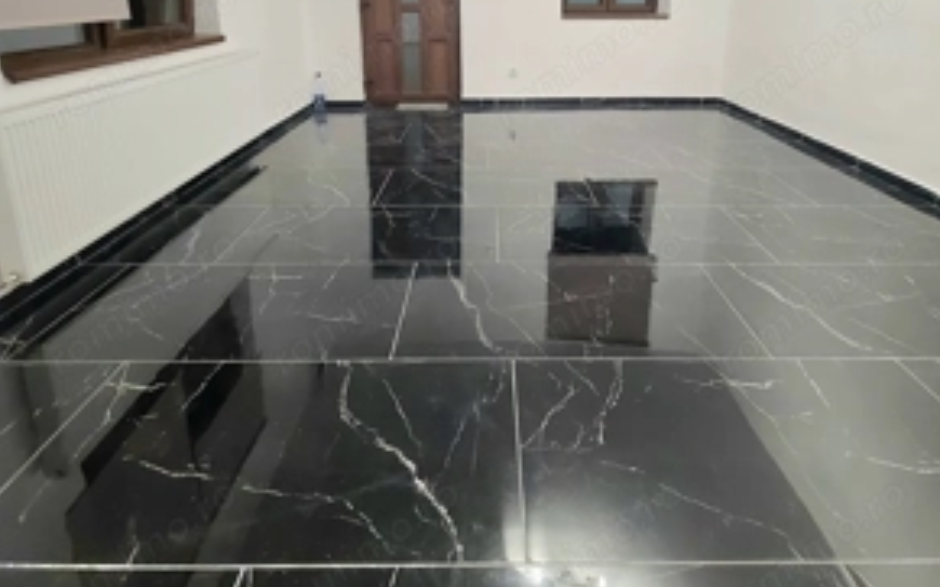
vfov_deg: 57.0
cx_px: 483
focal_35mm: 19
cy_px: 107
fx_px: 487
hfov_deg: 88.0
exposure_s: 1/33
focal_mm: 2.2
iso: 320
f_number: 2.2
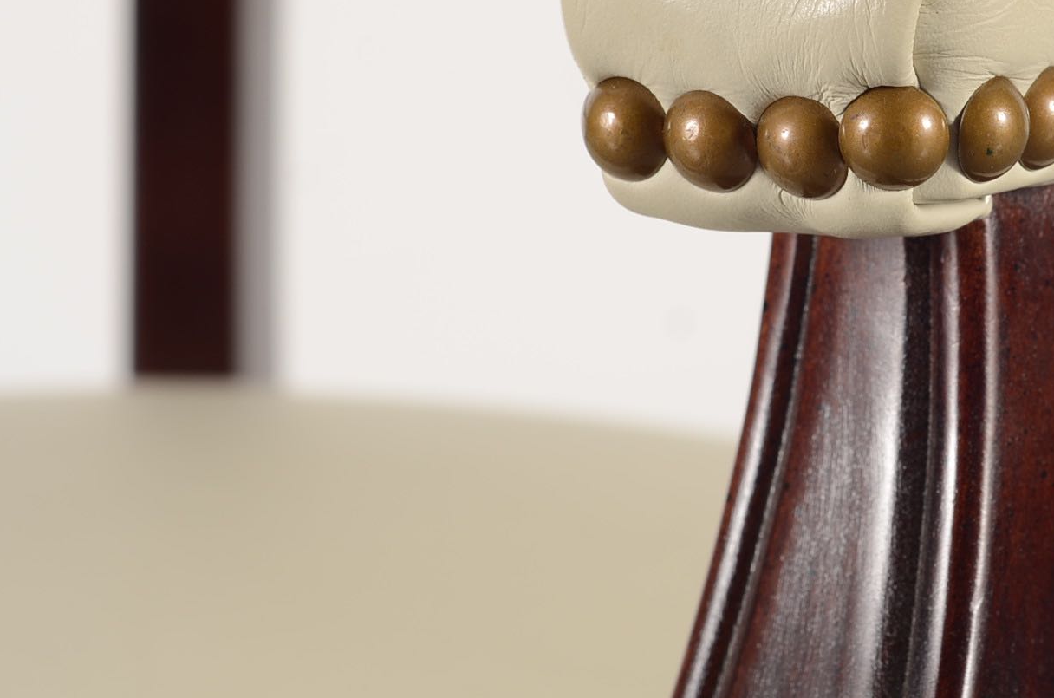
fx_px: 4440
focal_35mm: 152
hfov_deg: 13.5
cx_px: 885
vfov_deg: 9.0
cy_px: 136
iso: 100
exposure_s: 1/125
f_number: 5.6
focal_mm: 50
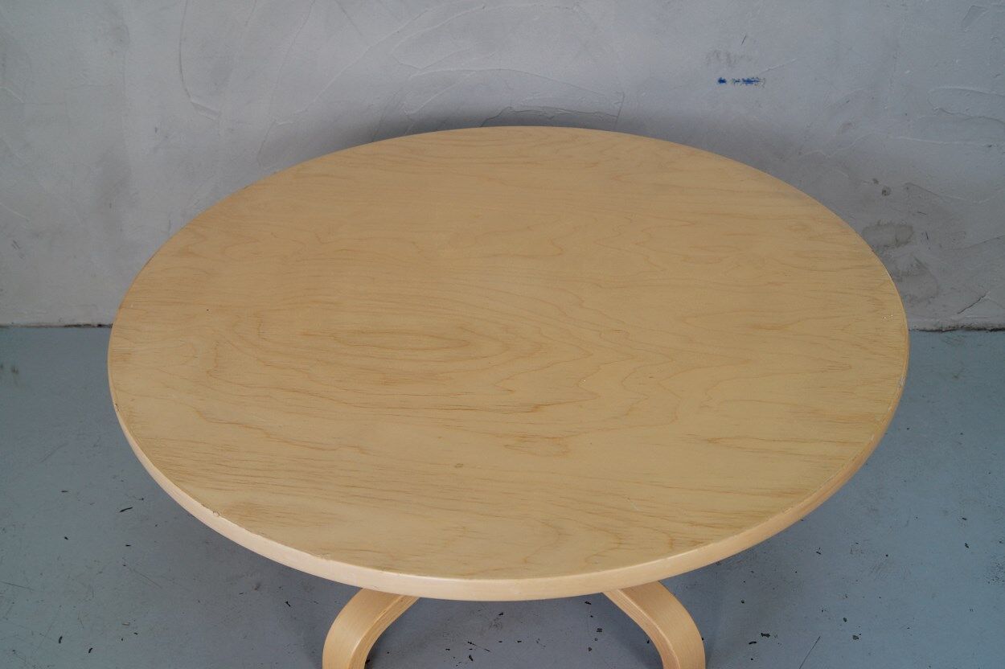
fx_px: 921
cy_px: 334
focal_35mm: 33
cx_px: 502
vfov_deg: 39.9
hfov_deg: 57.2
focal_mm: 22
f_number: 5.6
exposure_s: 1/40
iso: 400
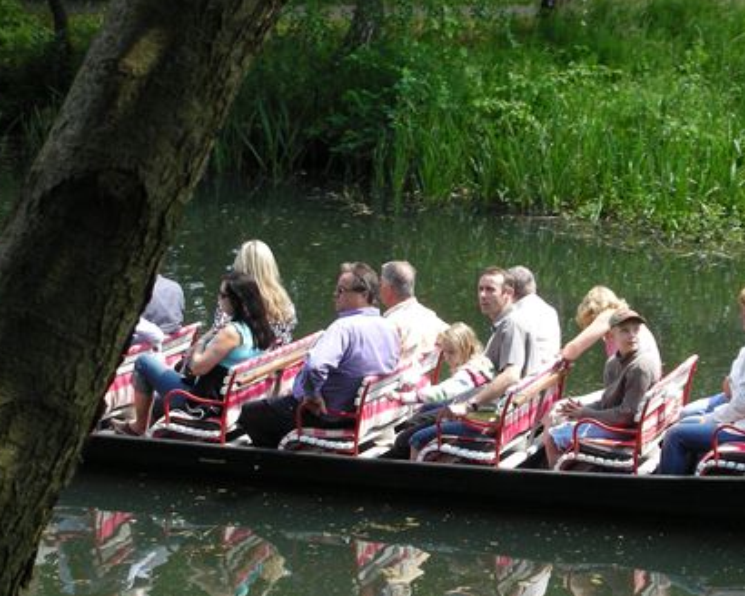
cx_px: 409
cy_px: 333
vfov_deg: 11.8
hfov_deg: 14.7
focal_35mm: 131
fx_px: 2888
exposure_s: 1/64
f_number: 4.8
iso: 50
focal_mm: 14.3
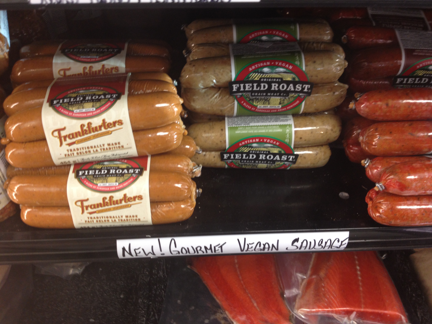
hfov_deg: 52.6
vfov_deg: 40.7
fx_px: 437
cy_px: 162
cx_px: 216
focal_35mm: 35
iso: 80
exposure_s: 1/20
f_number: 2.4
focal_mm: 4.28
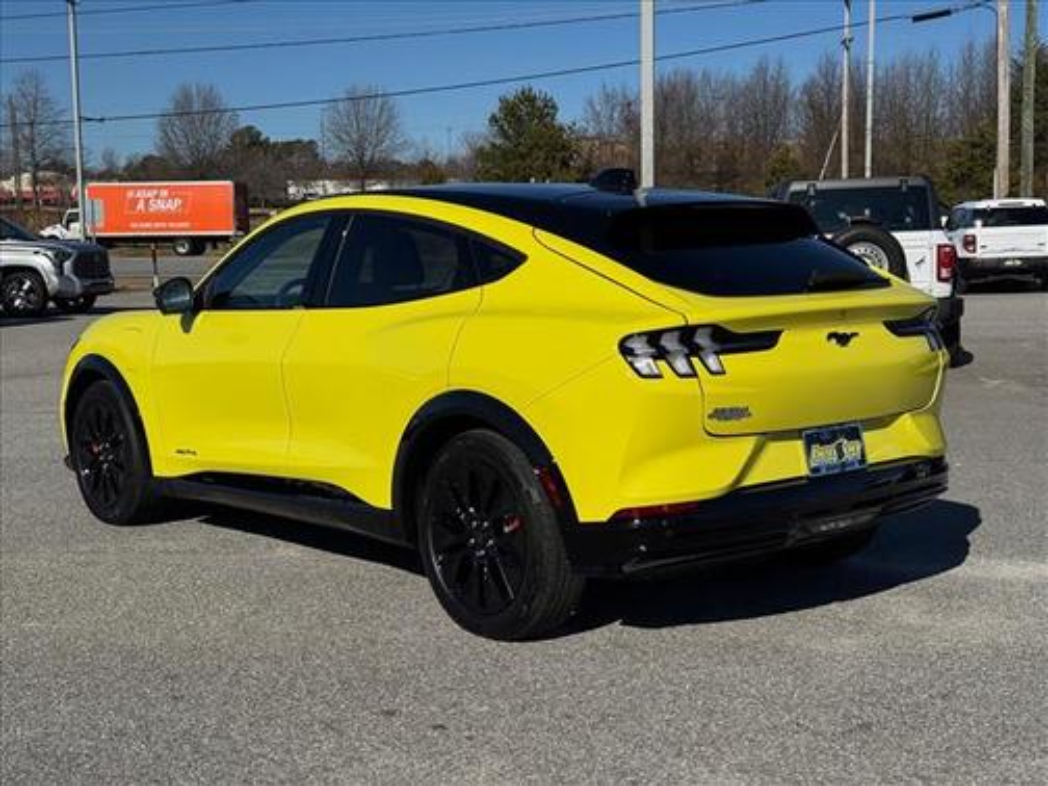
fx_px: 1453
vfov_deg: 30.3
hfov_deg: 39.7
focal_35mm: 48
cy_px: 393
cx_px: 524
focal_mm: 6.76
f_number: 1.78
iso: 64
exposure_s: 1/12500
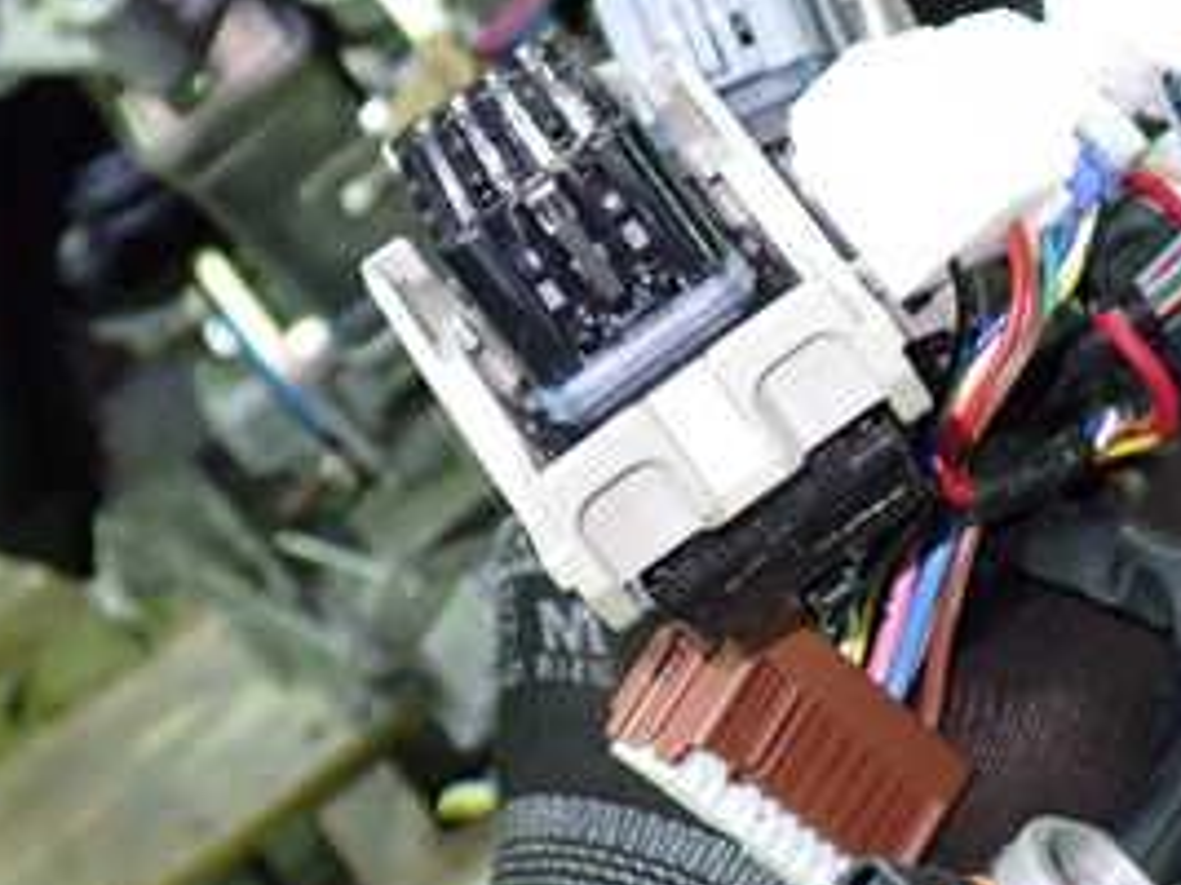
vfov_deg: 20.4
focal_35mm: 72
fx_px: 2455
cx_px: 849
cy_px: 531
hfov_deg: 26.8
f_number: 2.4
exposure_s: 1/30
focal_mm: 5.79
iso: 640
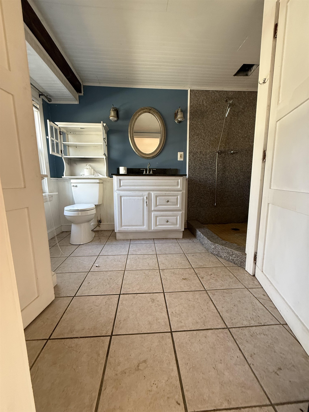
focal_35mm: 14
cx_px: 154
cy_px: 206
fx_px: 167
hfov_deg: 85.7
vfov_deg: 102.1
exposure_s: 1/60
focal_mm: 2.22
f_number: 2.2
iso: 320
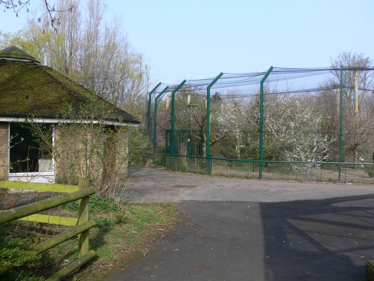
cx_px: 187
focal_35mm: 35
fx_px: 378
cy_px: 140
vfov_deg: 40.7
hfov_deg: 52.6
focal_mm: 7.4
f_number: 5.6
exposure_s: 1/200
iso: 80
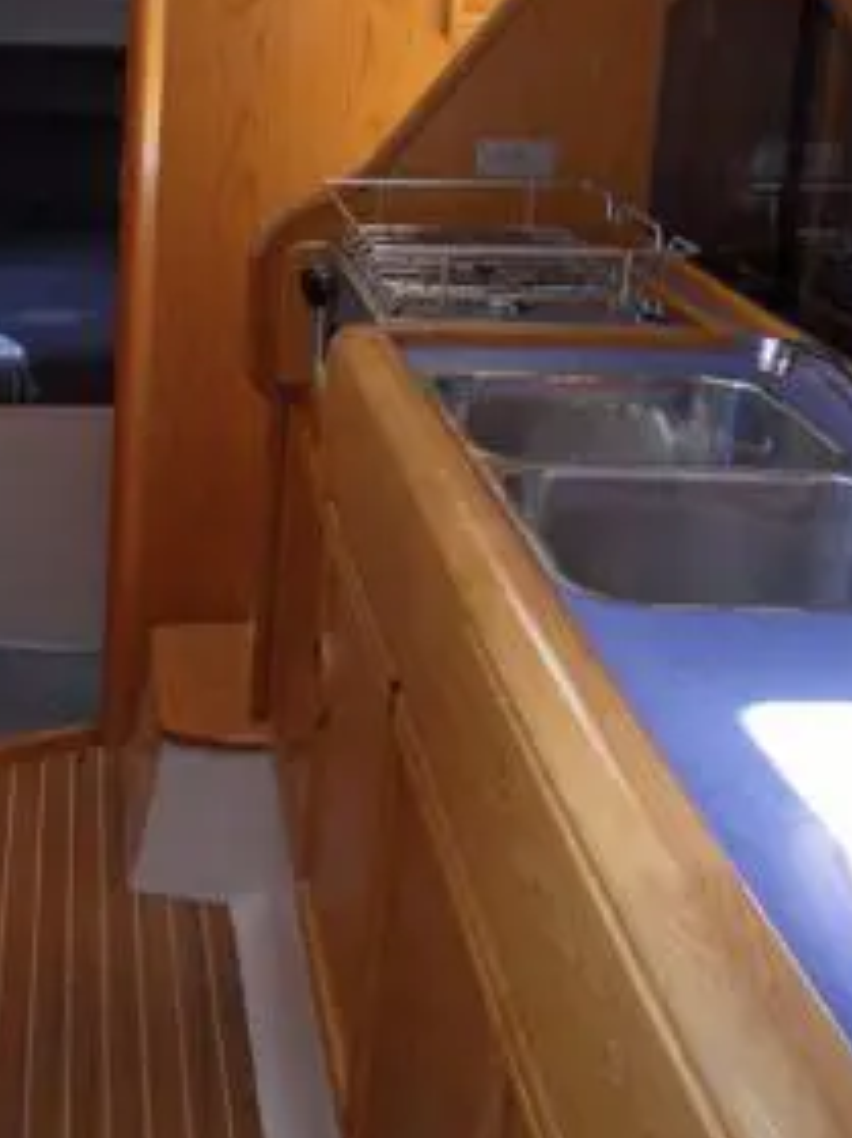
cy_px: 469
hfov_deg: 25.3
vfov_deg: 34.9
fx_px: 1806
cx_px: 16
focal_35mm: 55
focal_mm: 4.2
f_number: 3.3
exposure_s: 1/45
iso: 100
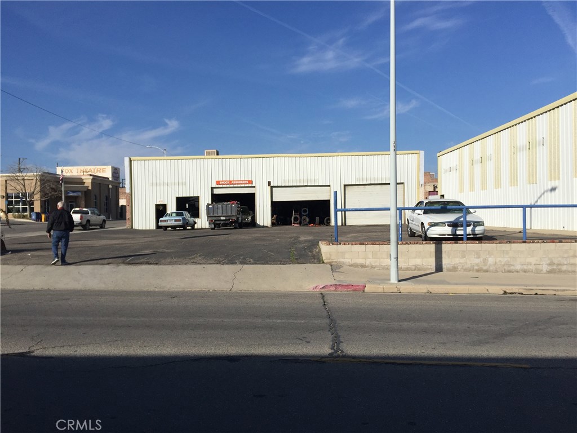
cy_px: 216
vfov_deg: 48.2
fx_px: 483
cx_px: 288
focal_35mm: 29
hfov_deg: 61.7
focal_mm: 4.15
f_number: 2.2
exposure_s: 1/4950
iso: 32
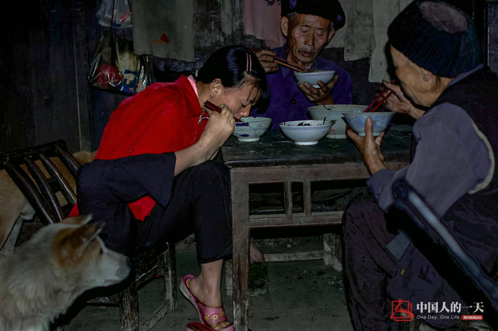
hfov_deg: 37.9
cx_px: 249
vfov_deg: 25.7
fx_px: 726
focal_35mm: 52
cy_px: 166
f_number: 2.8
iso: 200
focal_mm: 35
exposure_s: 1/60
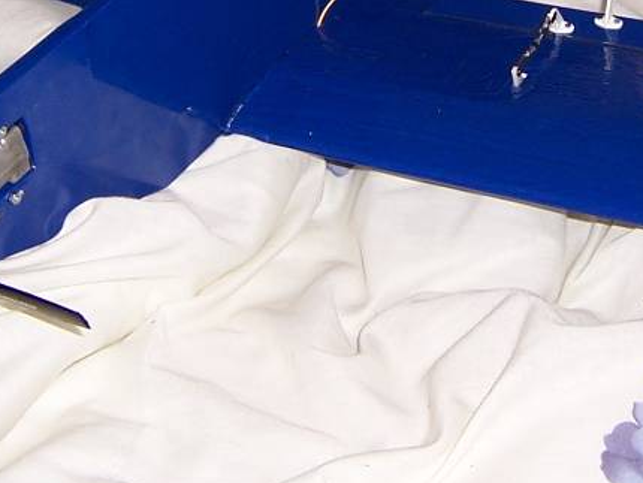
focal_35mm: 92
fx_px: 1710
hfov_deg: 21.2
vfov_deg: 15.6
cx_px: 432
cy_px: -70
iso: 80
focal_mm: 5.5
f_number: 2.8
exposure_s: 1/60
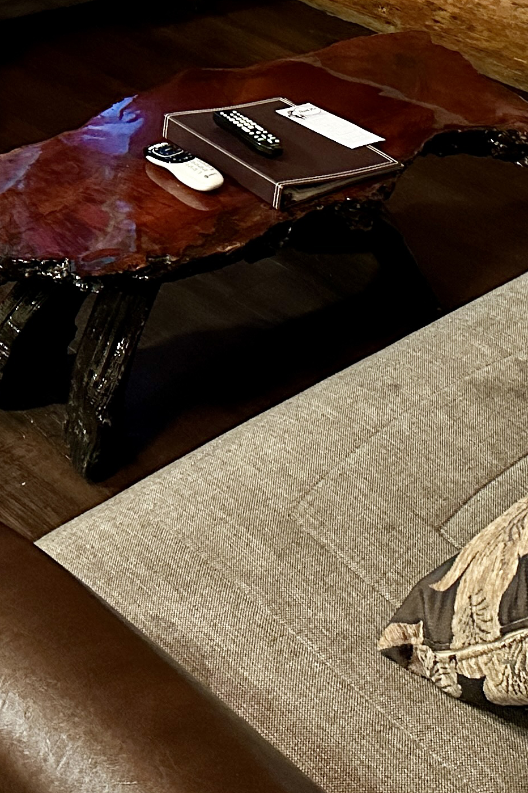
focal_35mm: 72
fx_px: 1584
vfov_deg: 26.5
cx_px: 78
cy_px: -3
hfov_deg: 18.7
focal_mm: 6.86
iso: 640
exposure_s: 1/40
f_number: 1.78
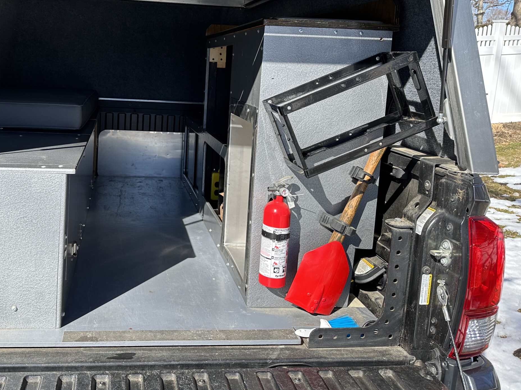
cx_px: 175
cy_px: 125
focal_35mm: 33
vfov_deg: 42.3
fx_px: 497
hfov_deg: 54.3
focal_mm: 6.86
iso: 80
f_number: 1.78
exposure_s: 1/1374
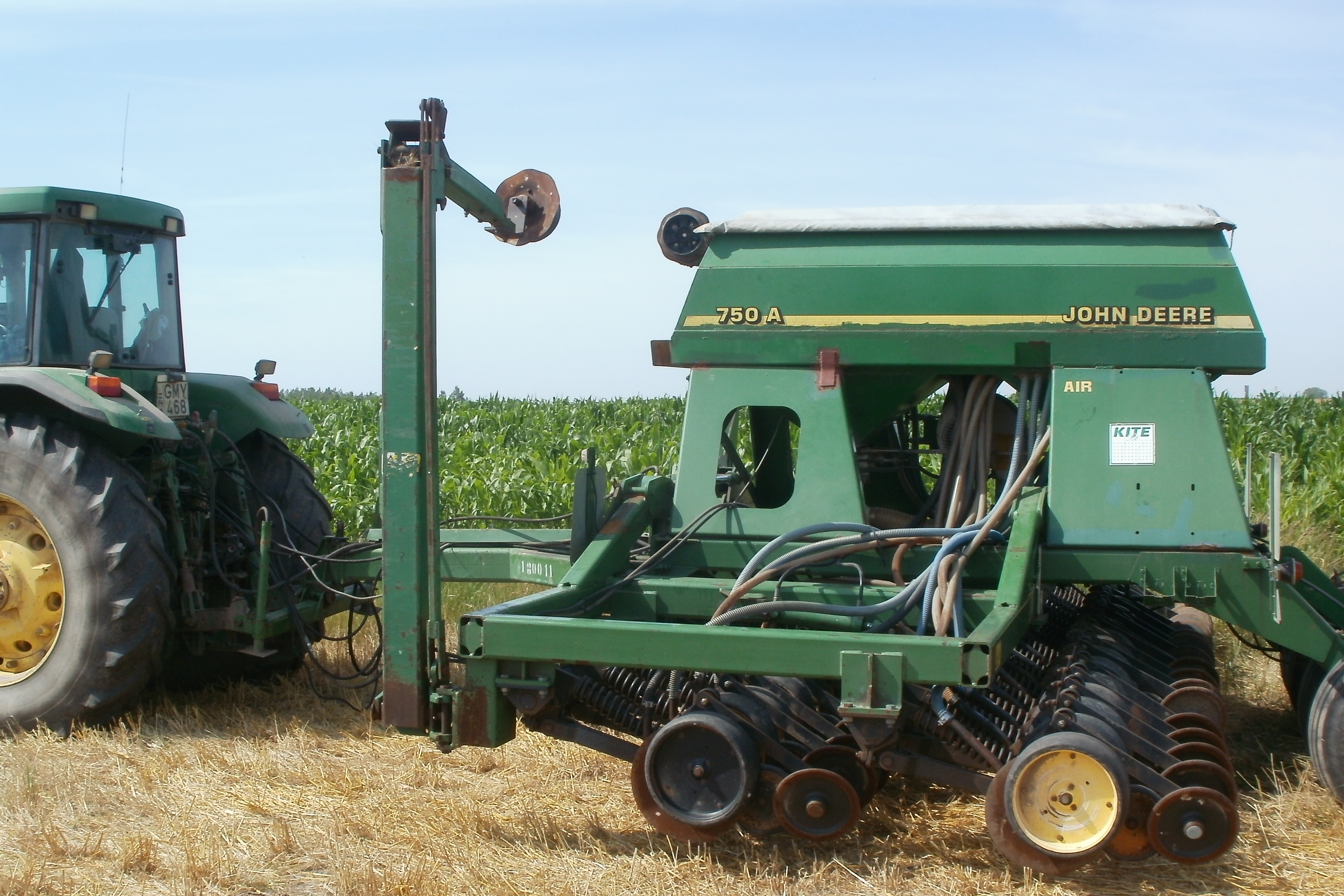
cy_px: 470
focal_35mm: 46
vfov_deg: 29.2
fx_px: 1717
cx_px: 671
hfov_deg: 42.7
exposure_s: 1/250
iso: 100
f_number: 6.3
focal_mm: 7.7
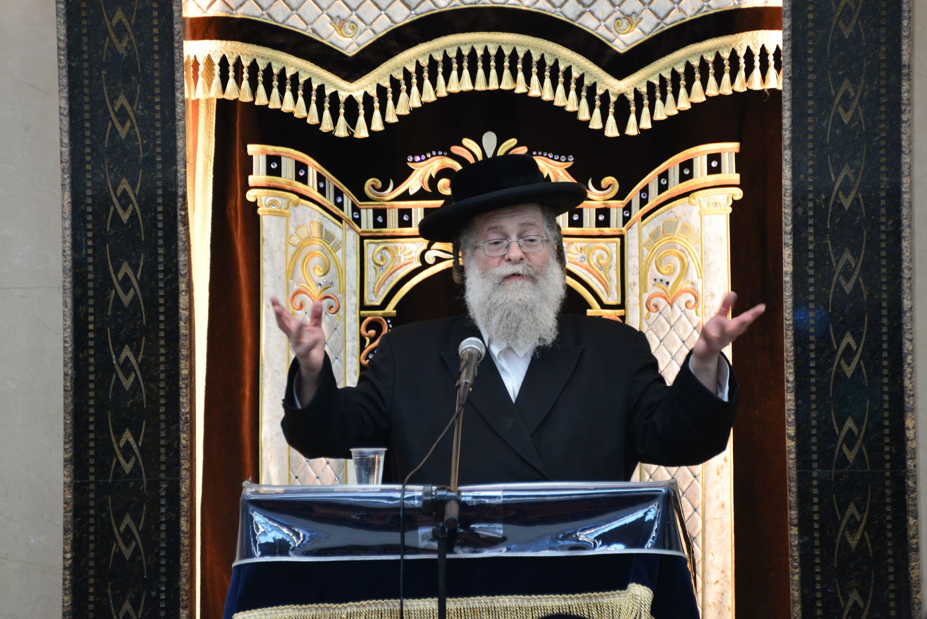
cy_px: 310
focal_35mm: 300
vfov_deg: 4.6
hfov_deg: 6.9
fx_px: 7726
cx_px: 464
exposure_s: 1/100
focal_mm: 300
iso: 1000
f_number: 5.6
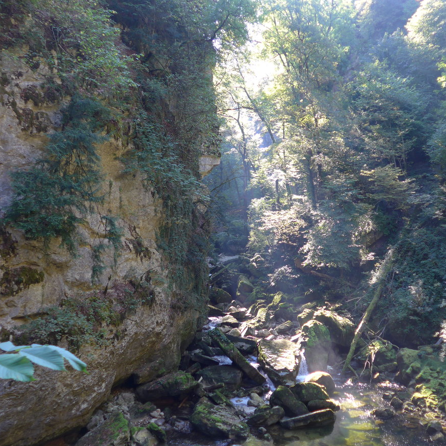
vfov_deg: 47.2
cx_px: 233
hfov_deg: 47.2
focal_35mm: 35
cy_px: 219
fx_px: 510
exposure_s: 1/80
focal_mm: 6
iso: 80
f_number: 2
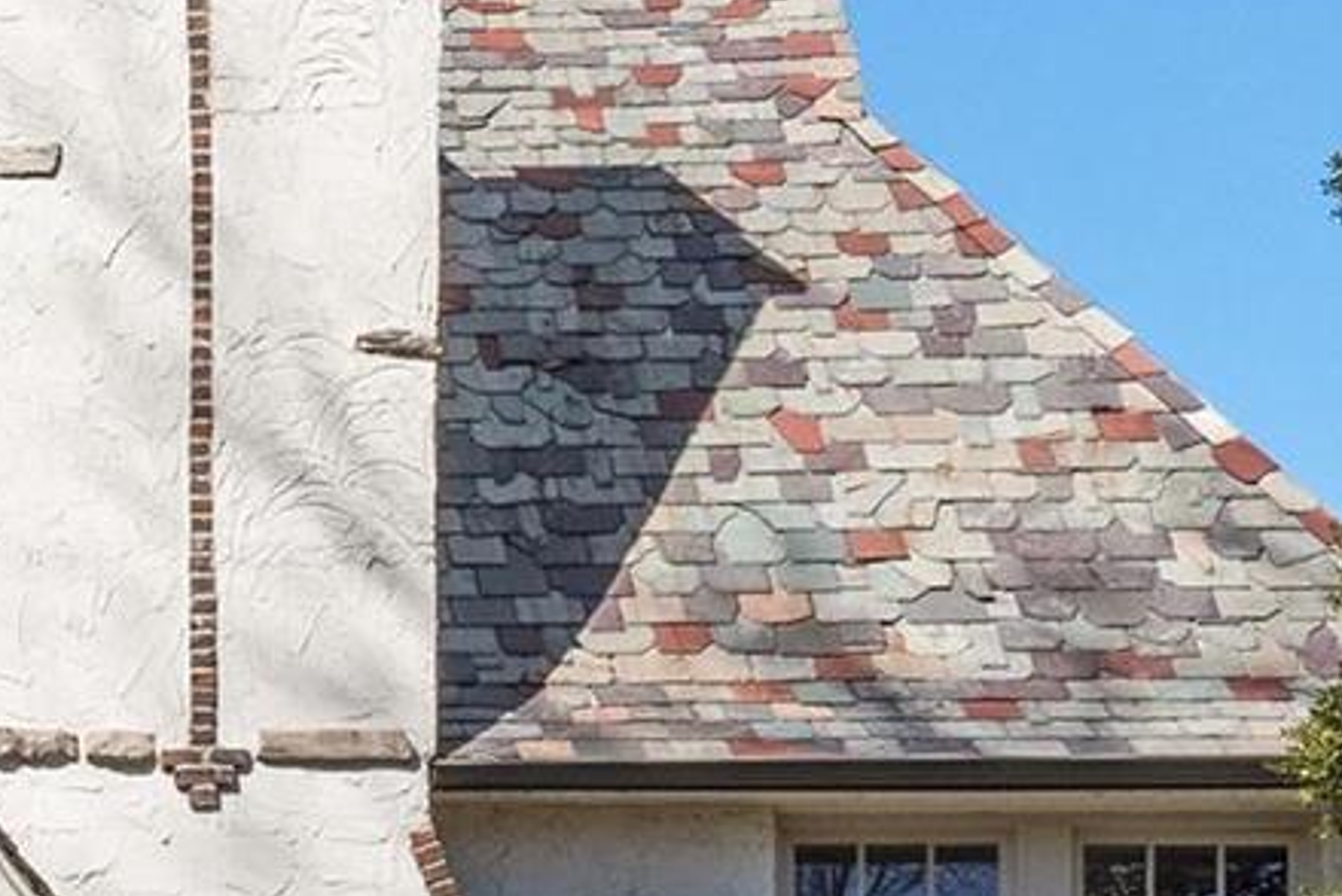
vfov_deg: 10.4
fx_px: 4886
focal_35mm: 131
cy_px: 981
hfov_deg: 14.9
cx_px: -458
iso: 400
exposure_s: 1/1000
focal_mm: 18
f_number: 8
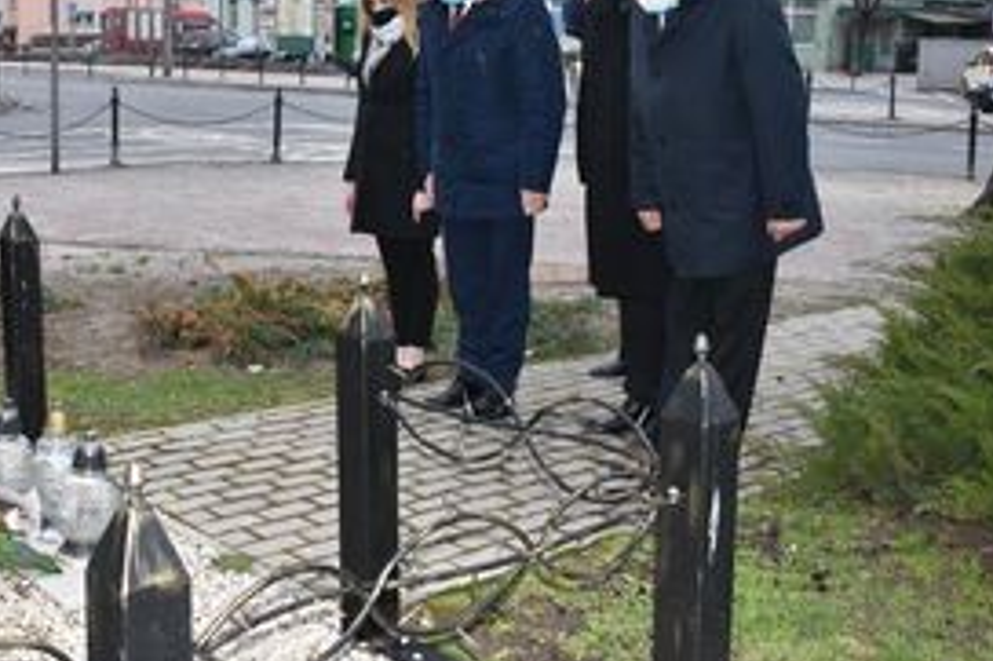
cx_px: 259
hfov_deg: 38.0
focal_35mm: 51
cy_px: 237
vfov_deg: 26.3
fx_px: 1406
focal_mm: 22
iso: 800
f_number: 5
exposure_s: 1/100
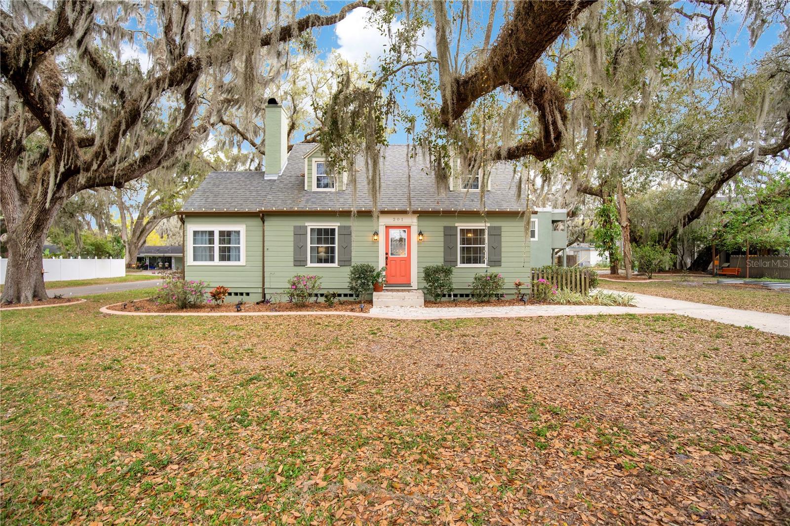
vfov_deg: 73.7
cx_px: 395
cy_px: 263
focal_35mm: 16
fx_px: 351
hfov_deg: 96.7
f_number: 4
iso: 400
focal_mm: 16
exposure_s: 1/160
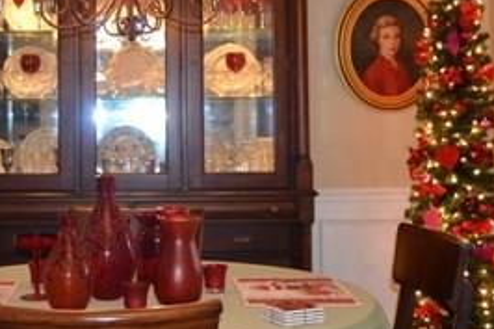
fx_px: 891
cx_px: 130
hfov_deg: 30.5
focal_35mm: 65
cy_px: 66
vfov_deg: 20.7
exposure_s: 1/60
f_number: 3.5
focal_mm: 18
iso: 2000
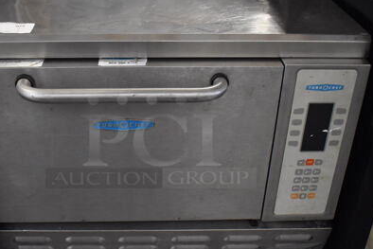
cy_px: 138
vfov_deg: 27.7
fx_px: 506
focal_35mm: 49
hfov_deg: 40.3
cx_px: 151
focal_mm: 21
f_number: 3.8
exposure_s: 1/125
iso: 5600
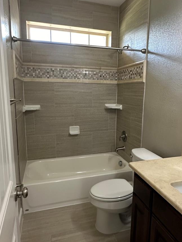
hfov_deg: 54.8
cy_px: 118
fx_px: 175
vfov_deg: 69.4
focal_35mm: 25
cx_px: 99
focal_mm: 2.22
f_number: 2.2
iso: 250
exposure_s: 1/60
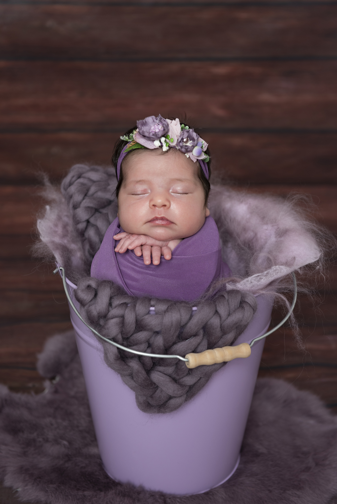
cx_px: 168
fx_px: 842
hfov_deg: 22.6
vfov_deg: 33.4
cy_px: 252
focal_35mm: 60
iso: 200
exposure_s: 1/200
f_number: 4.5
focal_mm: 60
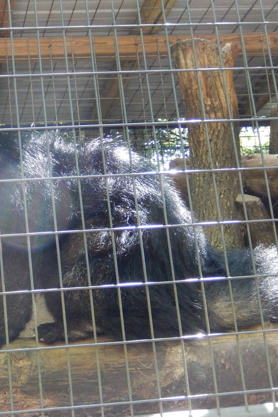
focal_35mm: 71
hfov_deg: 18.9
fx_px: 822
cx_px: 30
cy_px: 208
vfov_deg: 28.5
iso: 400
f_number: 4.5
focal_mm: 9.2
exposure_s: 1/30
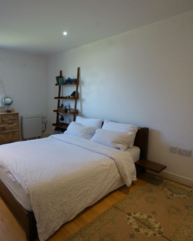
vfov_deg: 72.6
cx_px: 65
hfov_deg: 59.5
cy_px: 119
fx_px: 164
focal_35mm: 23
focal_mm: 16
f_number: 5
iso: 500
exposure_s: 1/80
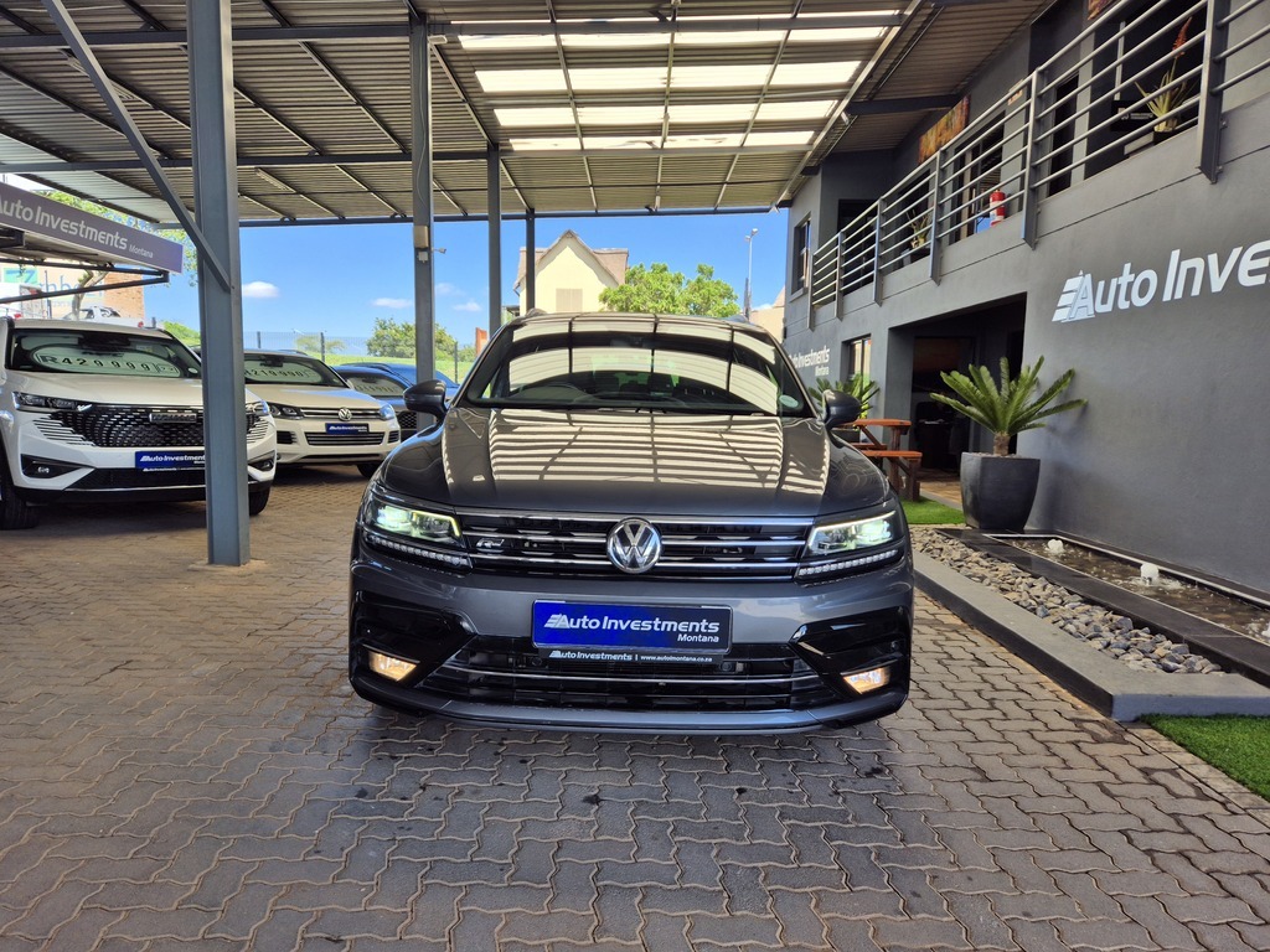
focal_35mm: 23
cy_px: 476
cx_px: 635
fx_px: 844
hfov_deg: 73.9
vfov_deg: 58.9
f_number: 1.8
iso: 25
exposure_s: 1/694
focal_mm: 5.4
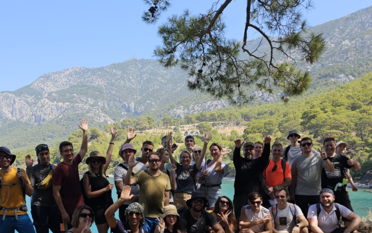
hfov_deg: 53.5
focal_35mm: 36
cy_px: 185
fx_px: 365
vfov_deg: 34.3
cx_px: 141
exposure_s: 1/369
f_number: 1.7
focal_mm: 6.3
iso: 10
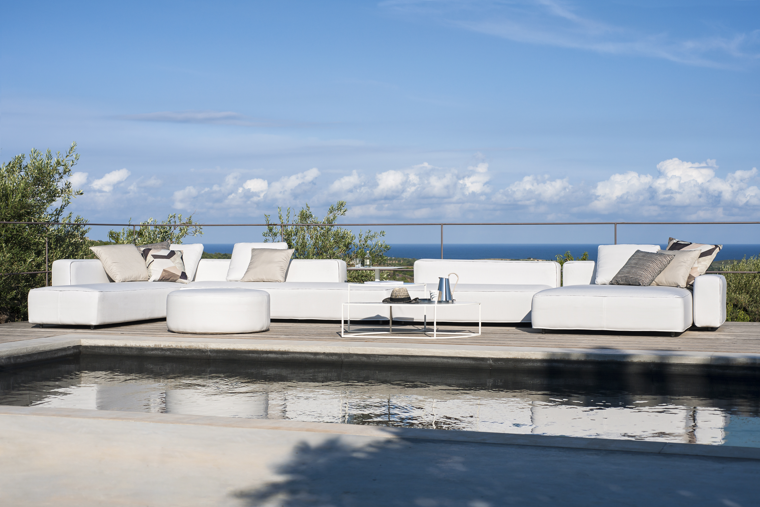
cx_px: 380
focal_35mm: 60
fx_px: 1267
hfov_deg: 33.4
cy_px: 254
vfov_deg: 22.6
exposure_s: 1/1250
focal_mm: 60
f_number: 6.3
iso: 100
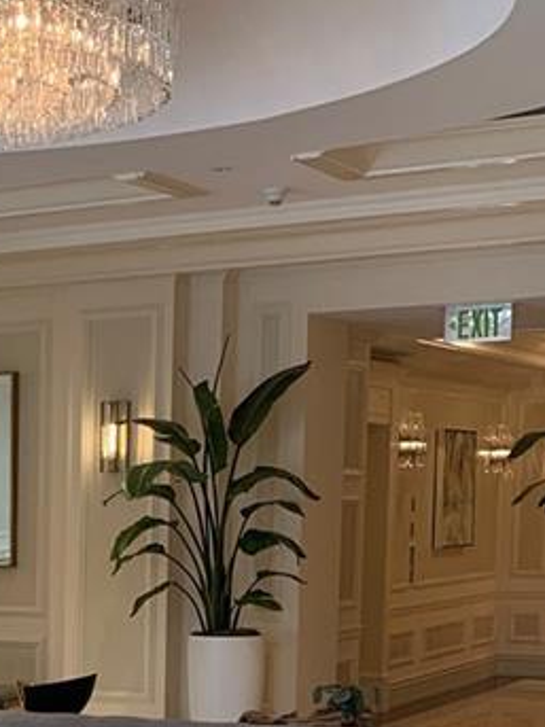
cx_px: -299
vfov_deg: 20.6
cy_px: 795
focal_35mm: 91
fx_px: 1911
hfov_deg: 14.9
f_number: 1.8
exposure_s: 1/120
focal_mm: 4.25
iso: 80
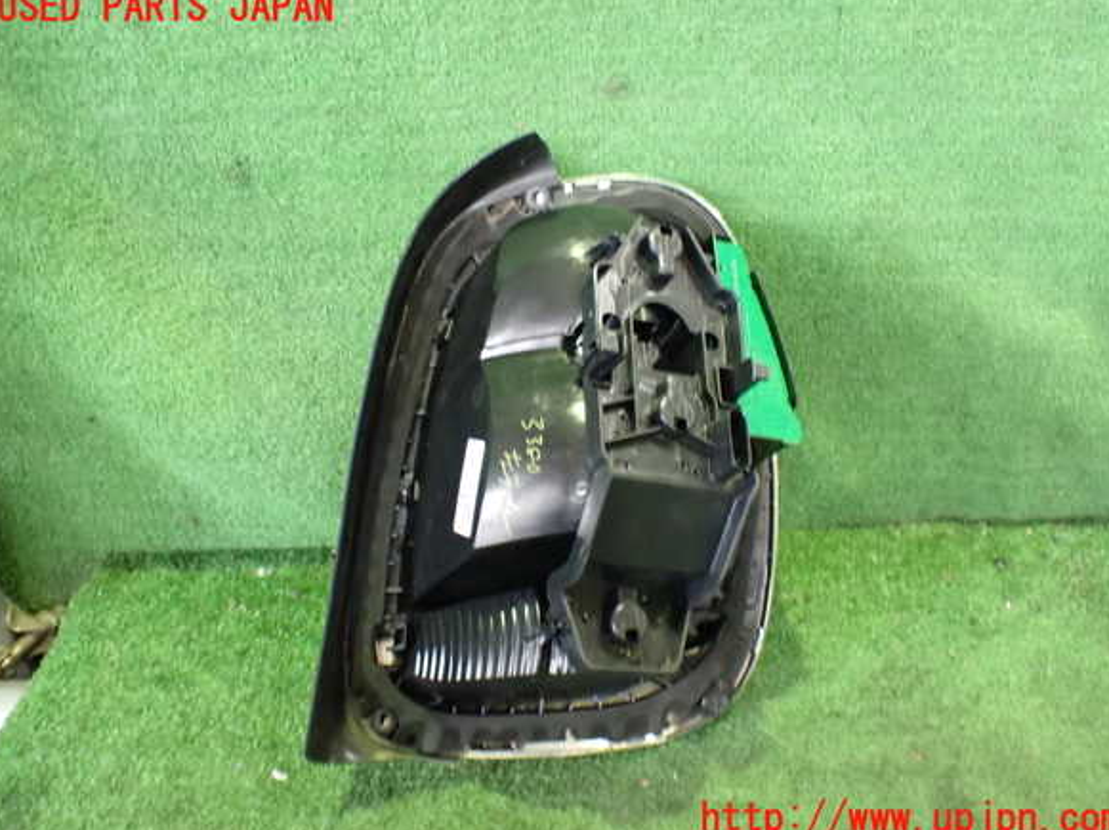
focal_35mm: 31
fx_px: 993
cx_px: 559
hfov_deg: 58.4
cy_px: 414
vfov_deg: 45.4
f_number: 2.3
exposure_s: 1/30
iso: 1250
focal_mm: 5.4
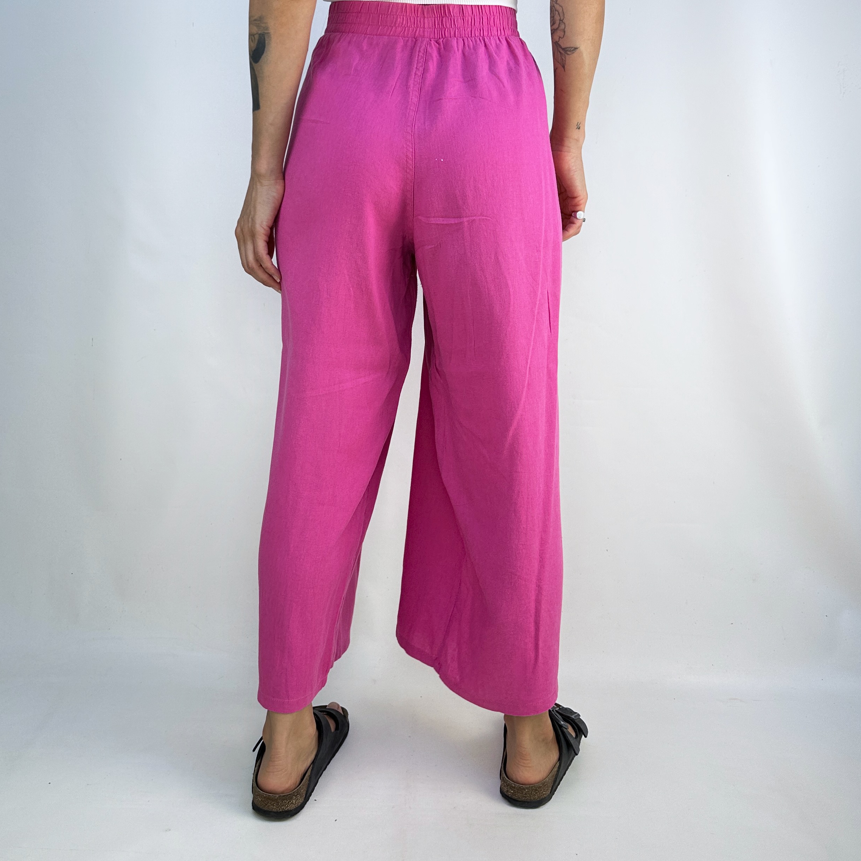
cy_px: 311
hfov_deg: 54.0
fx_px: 844
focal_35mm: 30
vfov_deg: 53.3
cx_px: 414
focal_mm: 6.86
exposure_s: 1/211
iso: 64
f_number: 1.78
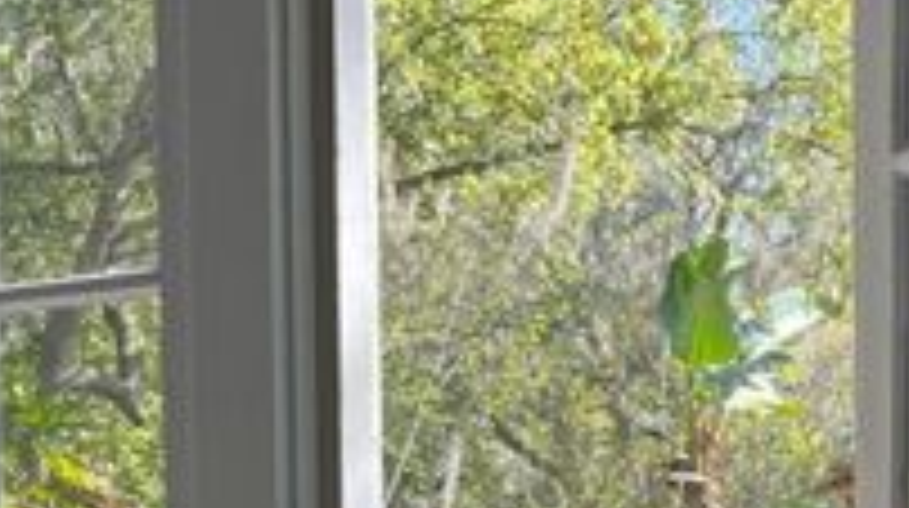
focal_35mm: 99
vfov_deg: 11.8
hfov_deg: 21.3
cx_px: 767
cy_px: 679
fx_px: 2383
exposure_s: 1/493
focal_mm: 5.7
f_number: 1.5
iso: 50
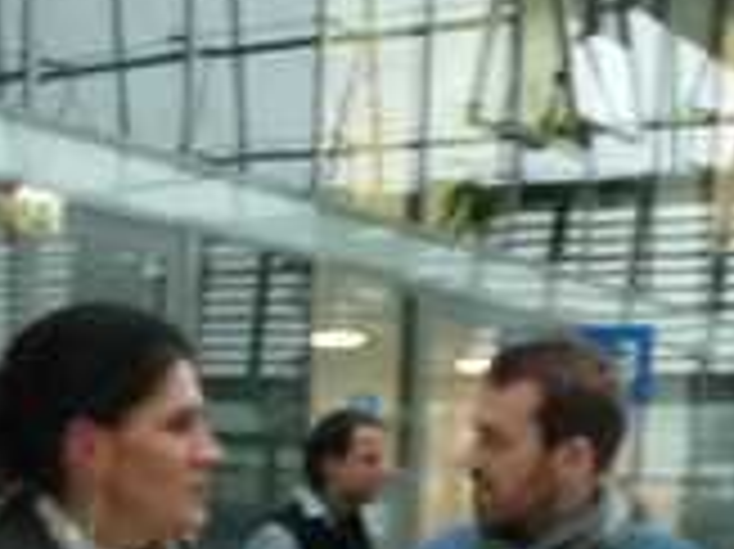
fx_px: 1822
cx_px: 284
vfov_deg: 15.8
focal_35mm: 86
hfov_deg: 22.7
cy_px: 808
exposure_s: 1/30
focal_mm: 4.7
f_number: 3.3
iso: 400
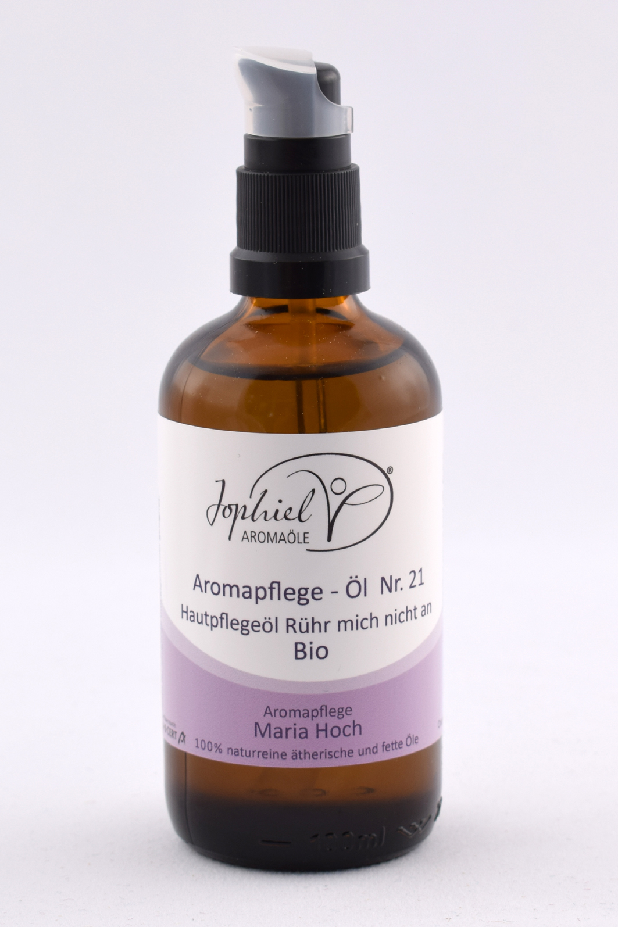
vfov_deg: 28.1
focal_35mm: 72
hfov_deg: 18.9
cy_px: 464
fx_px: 1854
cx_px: 309
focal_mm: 48
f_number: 8
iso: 100
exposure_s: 1/100
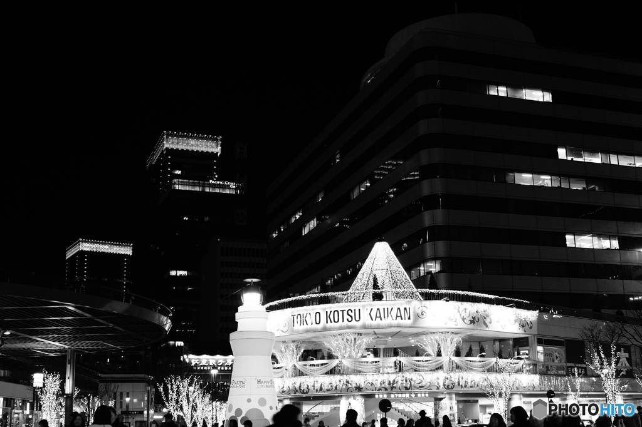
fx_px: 802
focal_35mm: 45
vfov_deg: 29.8
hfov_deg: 43.6
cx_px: 321
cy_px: 214
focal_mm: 30
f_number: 4
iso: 640
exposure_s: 1/30
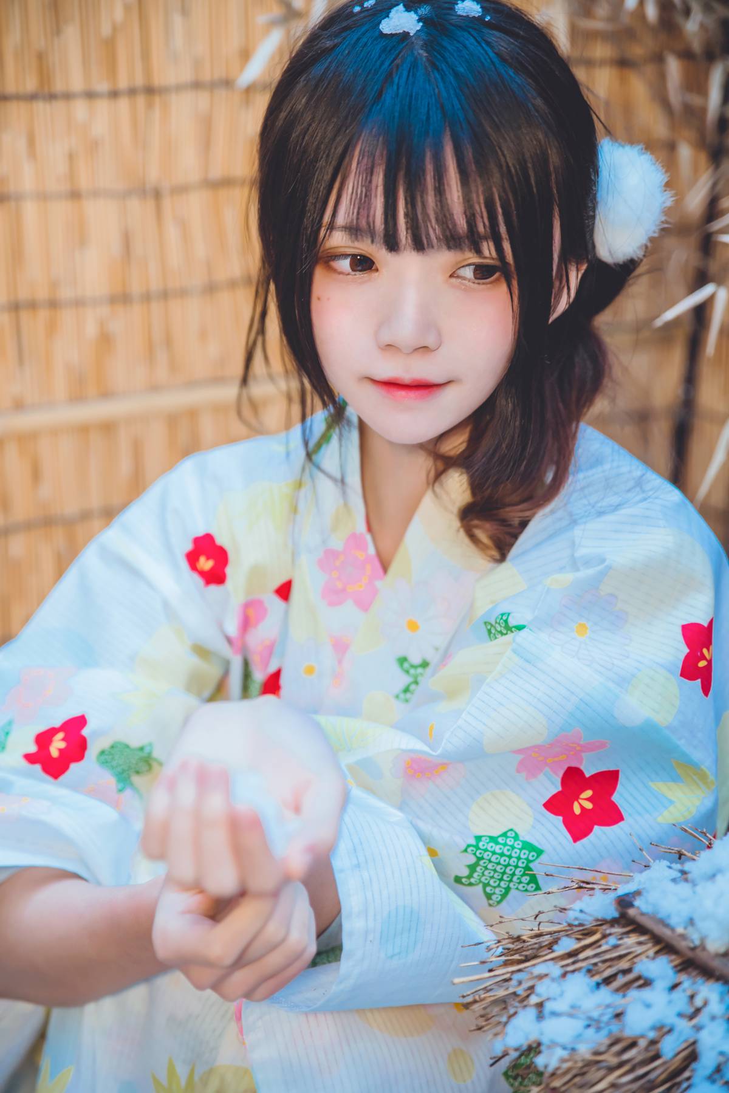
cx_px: 364
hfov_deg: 19.5
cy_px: 546
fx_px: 2125
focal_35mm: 70
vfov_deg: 28.8
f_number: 2.8
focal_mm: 70
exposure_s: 1/100
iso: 800
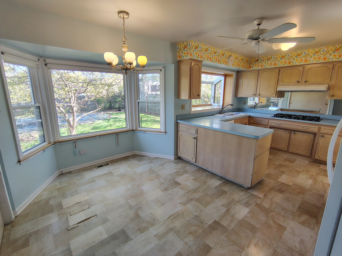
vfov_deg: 78.1
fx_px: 158
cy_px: 128
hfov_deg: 94.5
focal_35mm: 16
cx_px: 171
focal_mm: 2.13
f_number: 2.2
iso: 274
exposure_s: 1/120
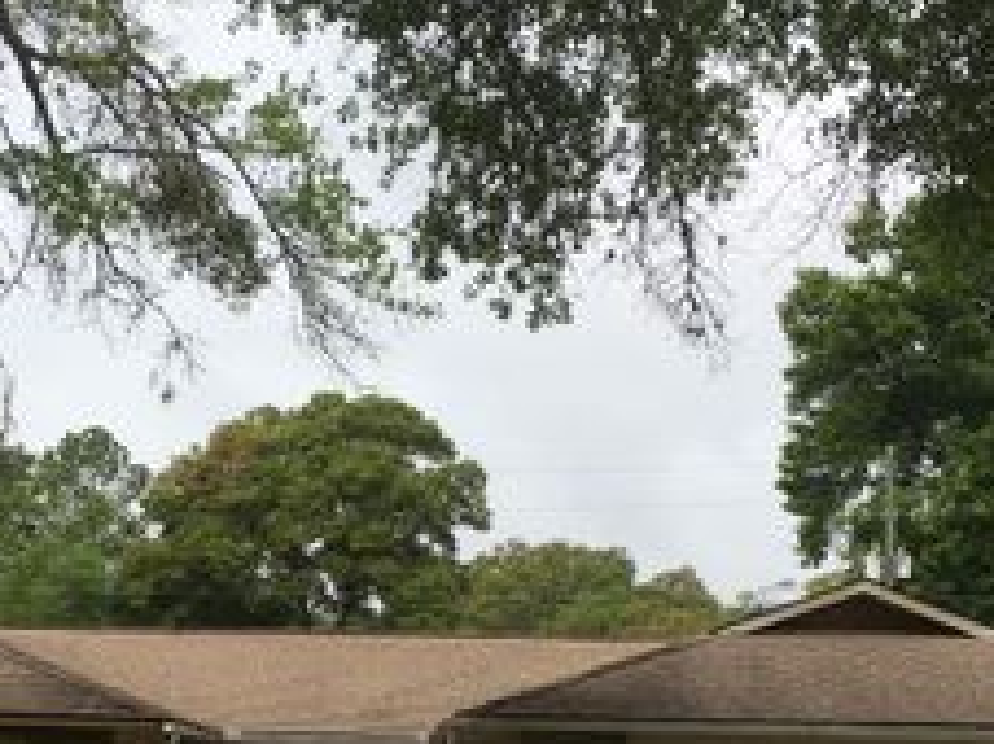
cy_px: 733
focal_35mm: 64
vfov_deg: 22.1
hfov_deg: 30.0
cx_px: 320
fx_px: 1837
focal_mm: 4.15
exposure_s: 1/845
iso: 25
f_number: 2.2
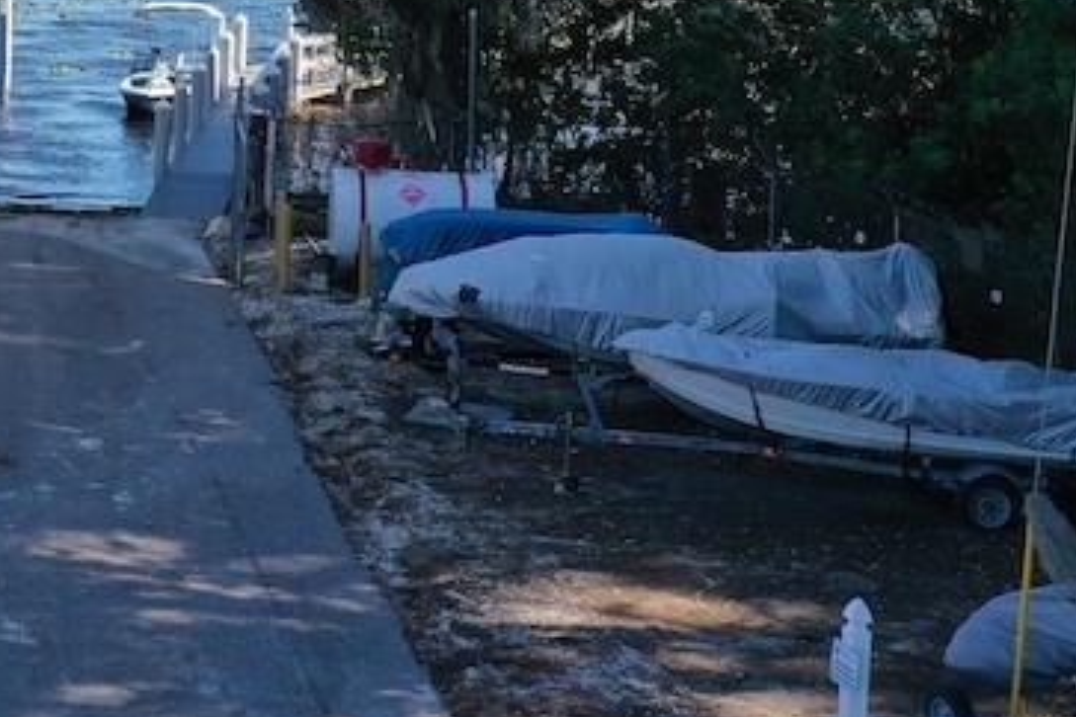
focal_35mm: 79
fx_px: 2361
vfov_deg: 16.3
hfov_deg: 23.1
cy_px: -218
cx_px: -276
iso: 100
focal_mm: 10.26
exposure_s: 1/240
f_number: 5
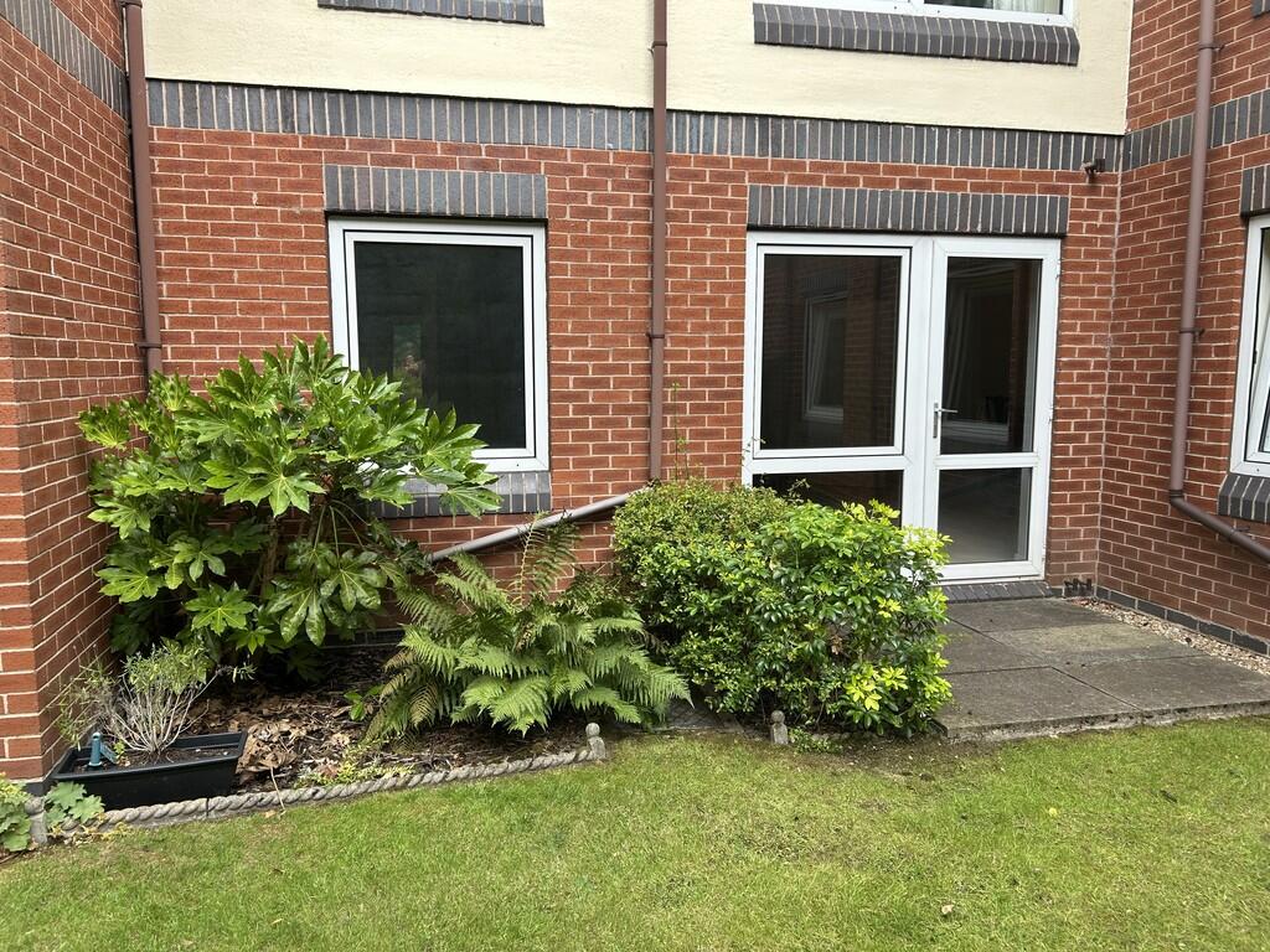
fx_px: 954
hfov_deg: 67.3
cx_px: 635
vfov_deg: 53.1
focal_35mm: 26
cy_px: 476
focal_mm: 5.7
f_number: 1.5
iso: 40
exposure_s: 1/184
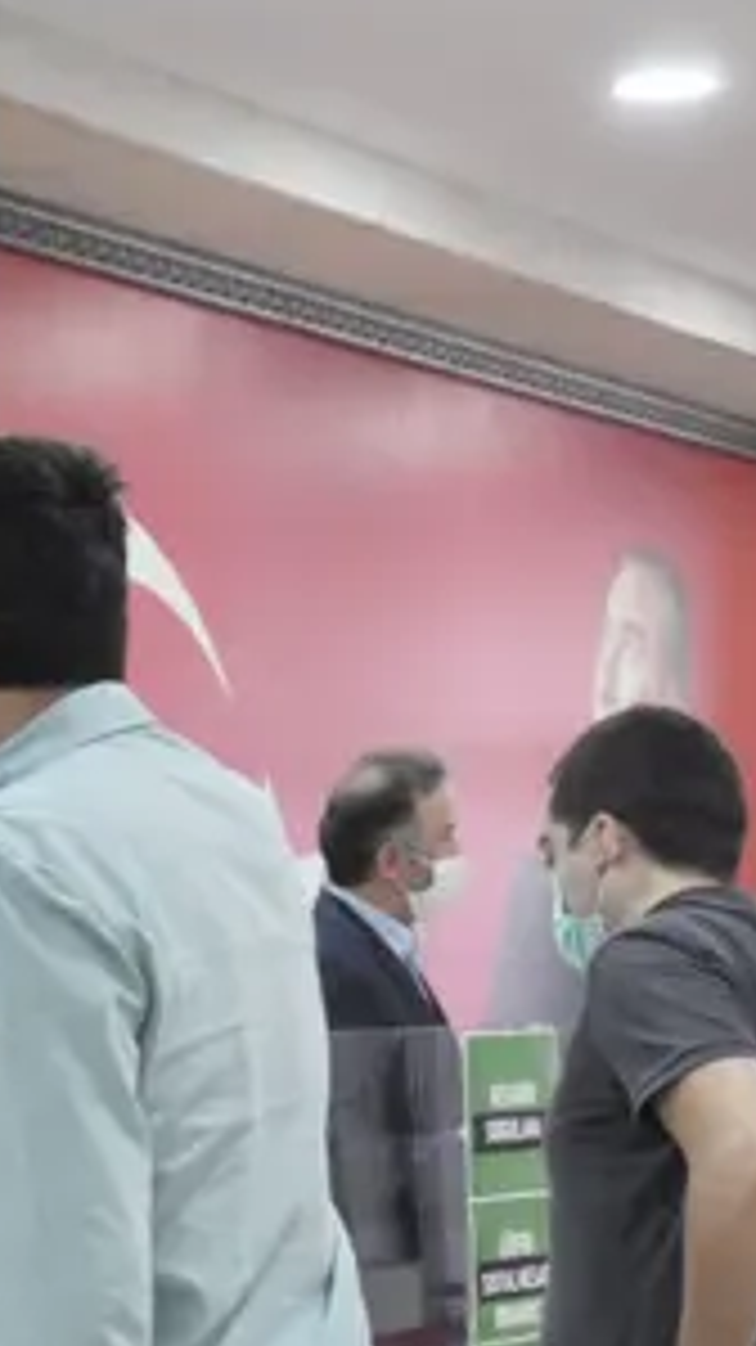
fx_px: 3959
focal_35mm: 111
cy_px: 1148
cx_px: -454
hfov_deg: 10.5
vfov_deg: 19.0
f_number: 3.8
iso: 400
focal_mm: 24
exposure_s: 1/30
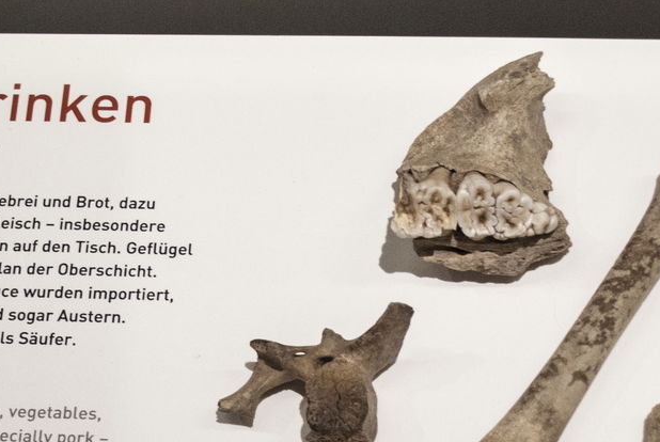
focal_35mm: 101
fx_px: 1854
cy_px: 348
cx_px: 276
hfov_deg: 20.2
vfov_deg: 13.5
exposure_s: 1/30
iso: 360
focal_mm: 26
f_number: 4.2
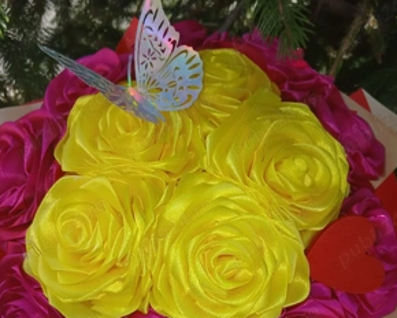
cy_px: 248
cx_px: 196
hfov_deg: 51.5
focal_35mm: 35
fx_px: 411
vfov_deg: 40.7
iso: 20
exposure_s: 1/114
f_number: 1.8
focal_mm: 3.98
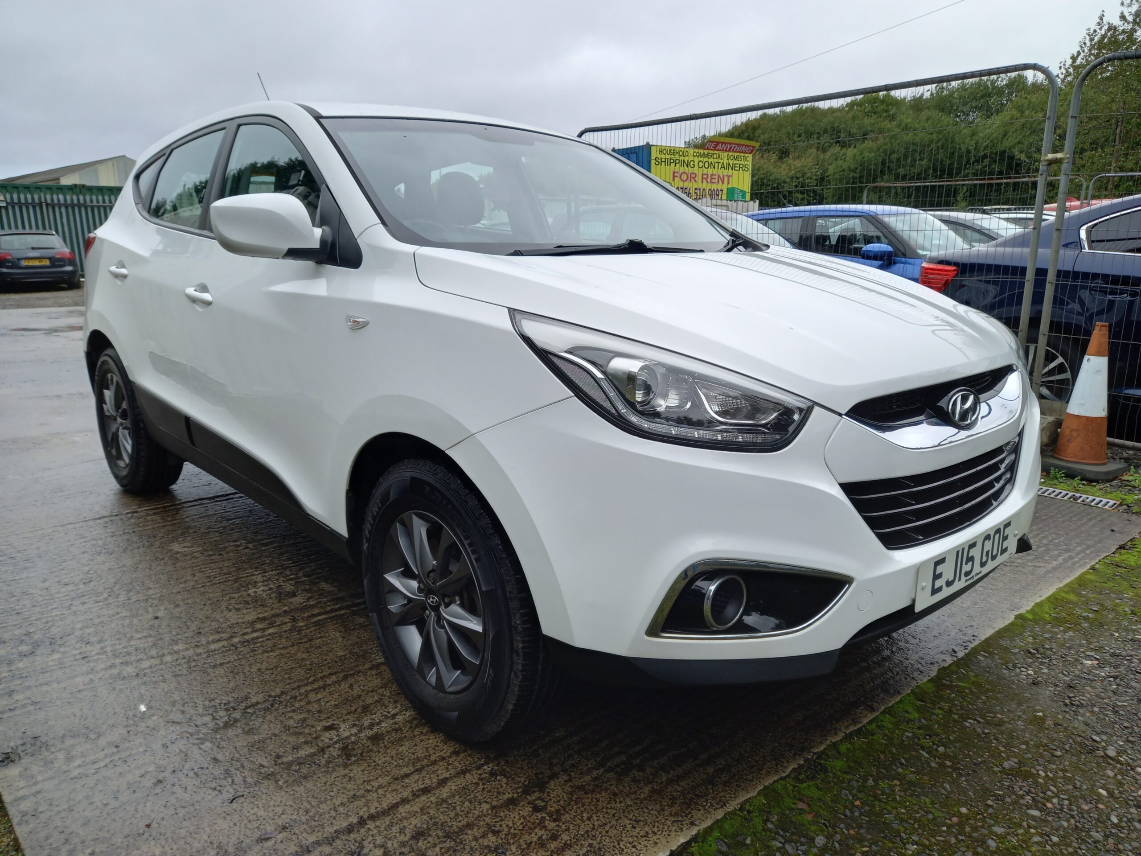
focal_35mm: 25
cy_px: 428
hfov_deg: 69.4
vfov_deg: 54.9
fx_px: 824
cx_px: 570
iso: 25
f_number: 2
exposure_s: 1/188
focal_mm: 4.6
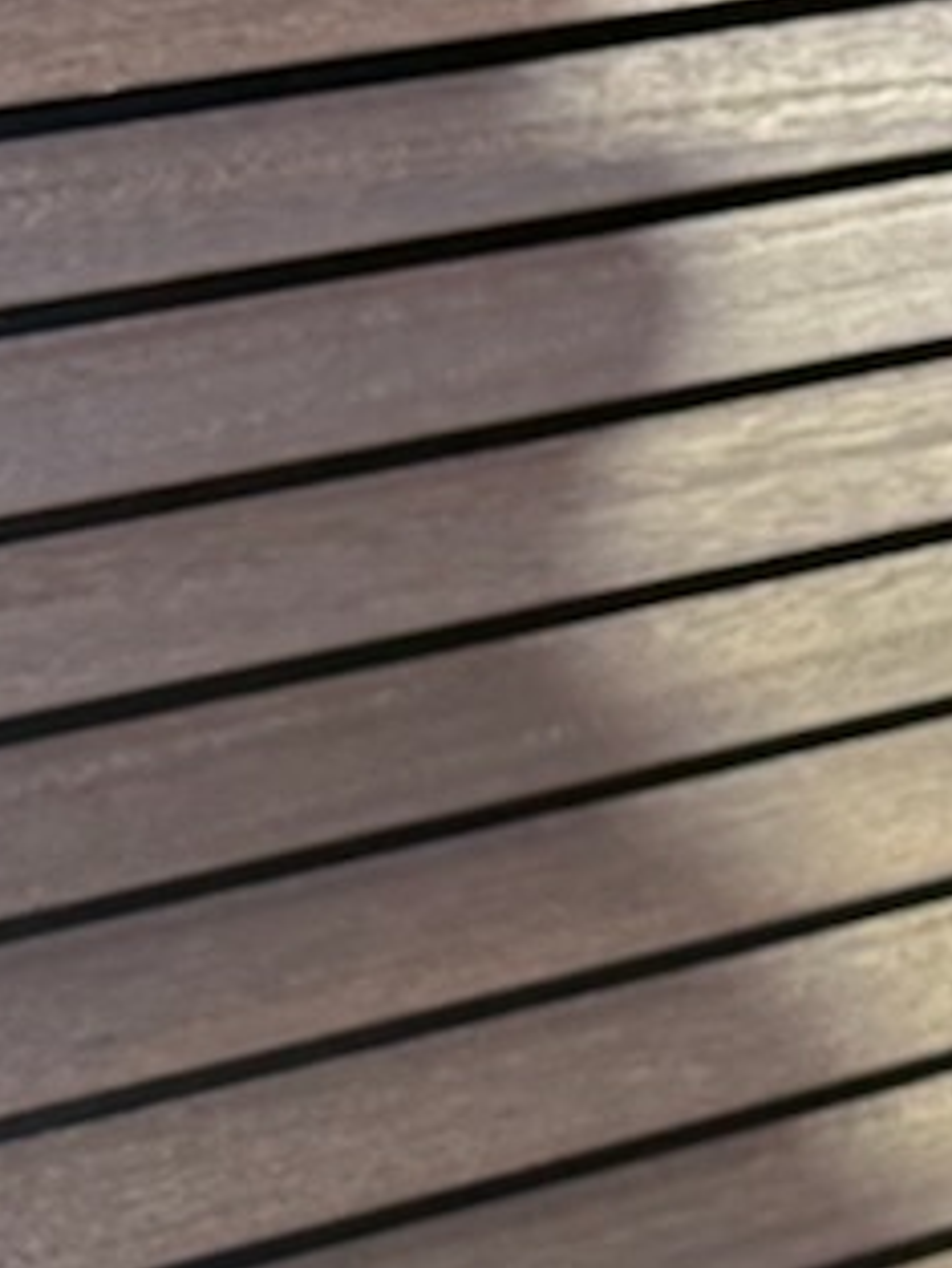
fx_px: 5753
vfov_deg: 12.4
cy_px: -150
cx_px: 2743
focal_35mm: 157
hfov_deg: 8.2
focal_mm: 6.76
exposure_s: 1/121
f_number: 1.78
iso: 200
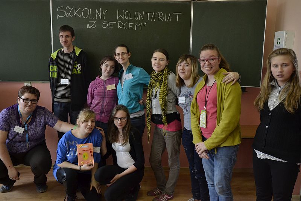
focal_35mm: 33
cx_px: 150
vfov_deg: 40.0
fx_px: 276
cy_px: 100
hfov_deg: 57.2
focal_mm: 22
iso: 1600
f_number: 5.6
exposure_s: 1/125
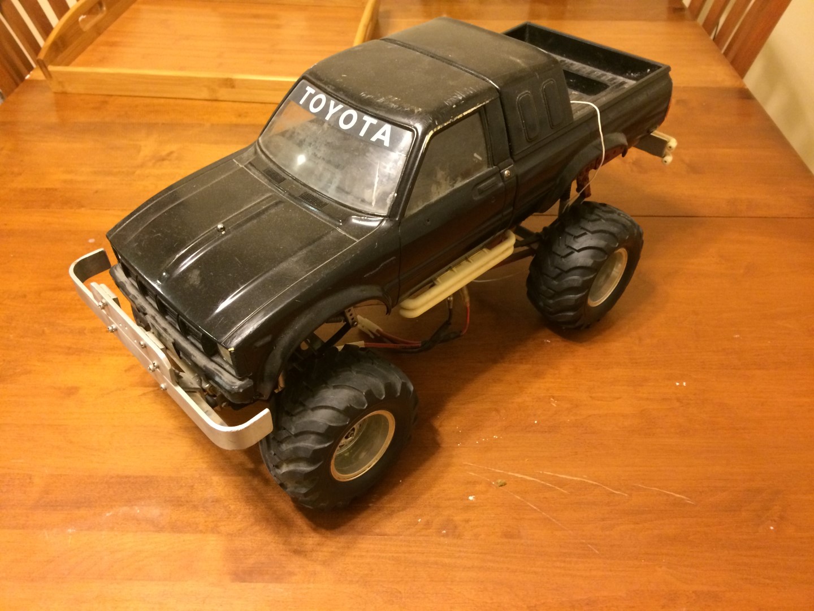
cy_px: 306
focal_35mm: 29
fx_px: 682
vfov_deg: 48.2
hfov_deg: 61.7
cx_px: 407
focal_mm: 4.15
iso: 320
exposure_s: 1/24
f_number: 2.2
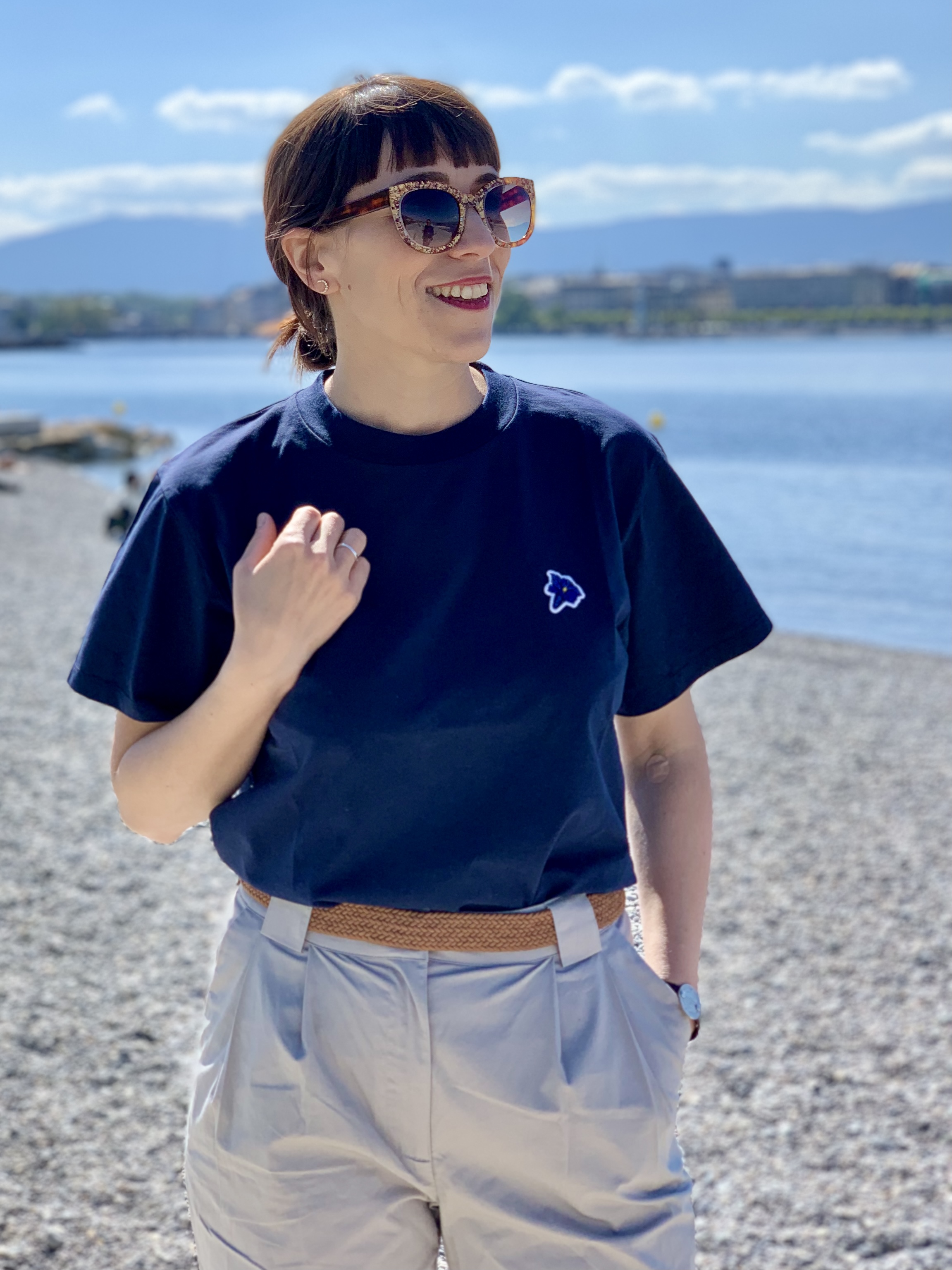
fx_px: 1907
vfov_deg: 36.8
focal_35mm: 52
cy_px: 635
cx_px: 476
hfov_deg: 28.0
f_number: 2.4
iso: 16
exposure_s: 1/841
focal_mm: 6
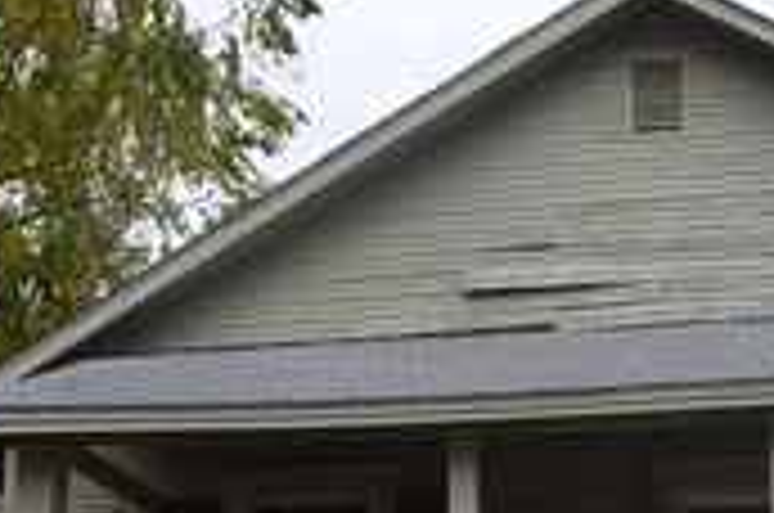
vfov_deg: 13.8
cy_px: 619
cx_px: 554
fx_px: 2060
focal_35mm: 96
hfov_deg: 21.1
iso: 200
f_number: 8
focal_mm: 22
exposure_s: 1/250
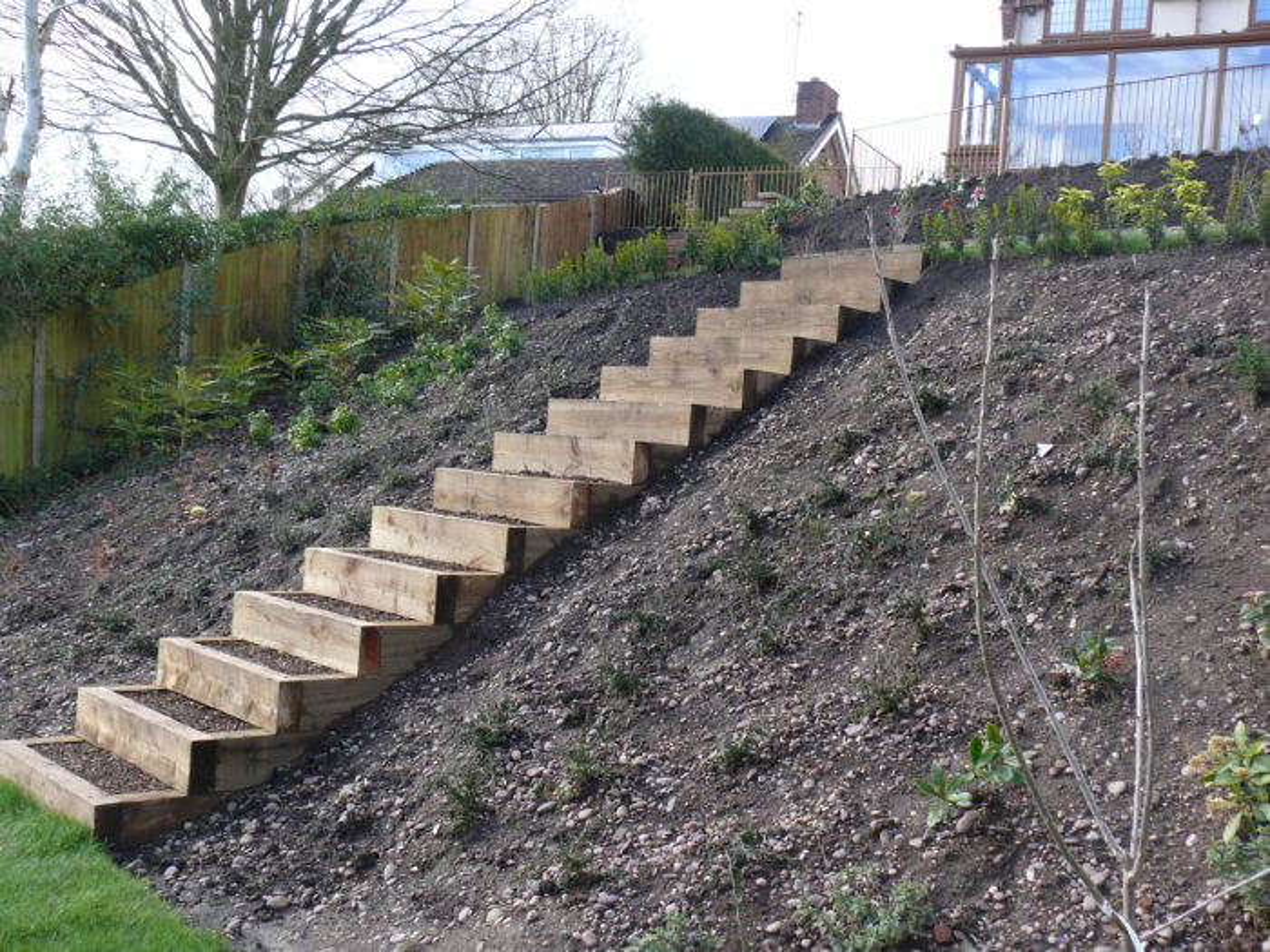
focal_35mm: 38
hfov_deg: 49.0
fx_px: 1394
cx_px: 635
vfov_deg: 37.7
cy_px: 476
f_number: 4
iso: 100
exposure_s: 1/125
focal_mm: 8.1
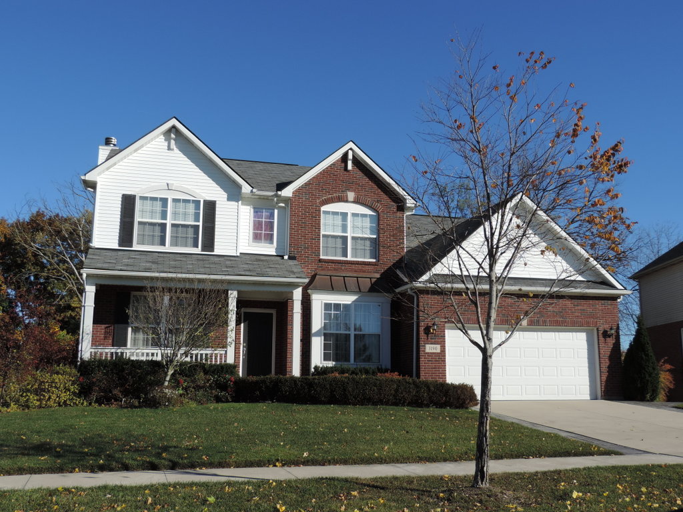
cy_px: 256
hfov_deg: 52.6
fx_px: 691
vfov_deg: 40.7
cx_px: 342
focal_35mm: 35
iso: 80
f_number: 3.3
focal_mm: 6.2
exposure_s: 1/1250
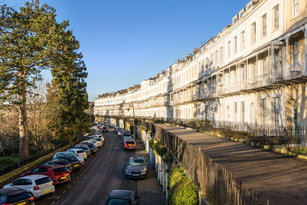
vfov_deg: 37.9
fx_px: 298
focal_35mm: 35
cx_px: 154
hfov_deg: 54.4
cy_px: 102
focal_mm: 35
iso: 500
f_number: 10
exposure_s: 1/400
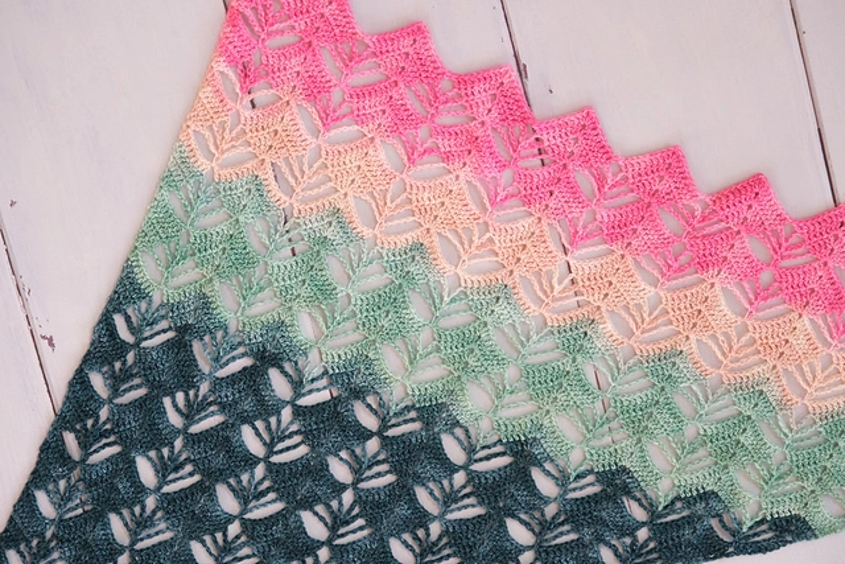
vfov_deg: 12.7
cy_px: 282
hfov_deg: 18.9
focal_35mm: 108
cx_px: 422
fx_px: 2535
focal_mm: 72.1
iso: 6400
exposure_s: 1/210
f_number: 4
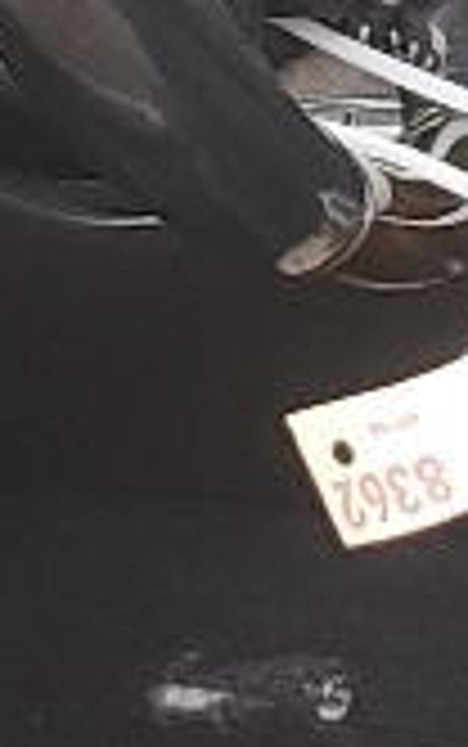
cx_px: 814
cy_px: 162
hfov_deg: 4.9
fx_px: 5399
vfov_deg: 7.9
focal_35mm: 265
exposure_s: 1/120
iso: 79
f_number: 1.5
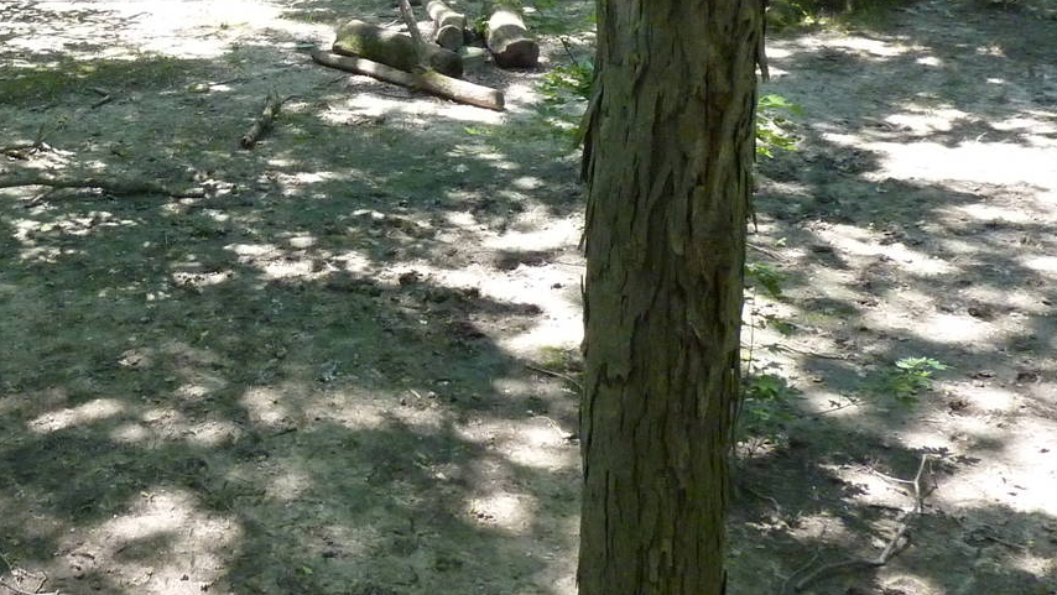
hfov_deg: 39.0
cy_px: 53
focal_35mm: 51
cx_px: 214
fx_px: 1430
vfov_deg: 22.9
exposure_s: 1/200
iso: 400
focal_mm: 4.1
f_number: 3.3
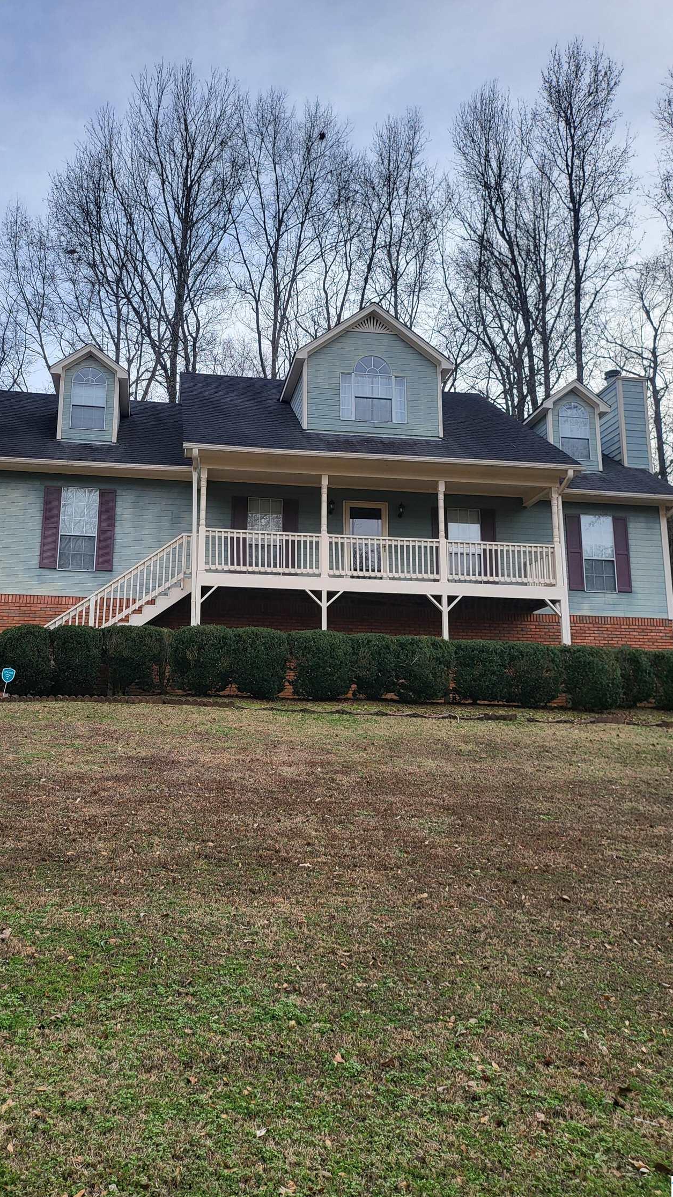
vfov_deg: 69.8
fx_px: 857
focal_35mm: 27
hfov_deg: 42.7
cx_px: 272
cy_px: 583
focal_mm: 5
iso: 40
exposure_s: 1/864
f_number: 1.8
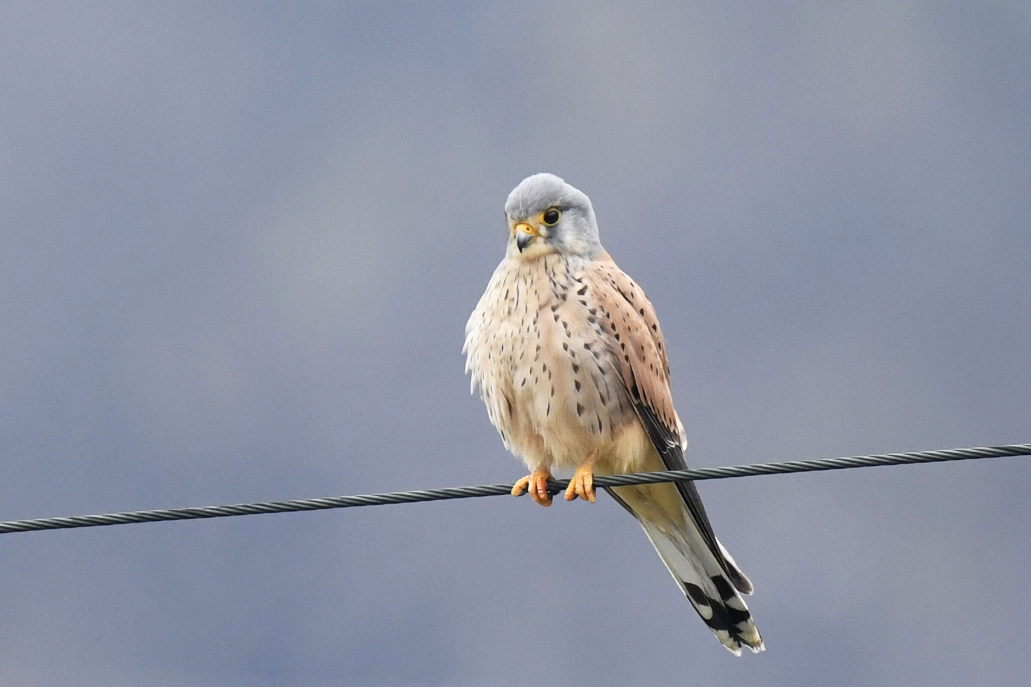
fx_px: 17182
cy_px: 344
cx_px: 516
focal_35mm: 600
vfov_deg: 2.3
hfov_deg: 3.4
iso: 800
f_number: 7.1
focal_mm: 600
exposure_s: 1/250
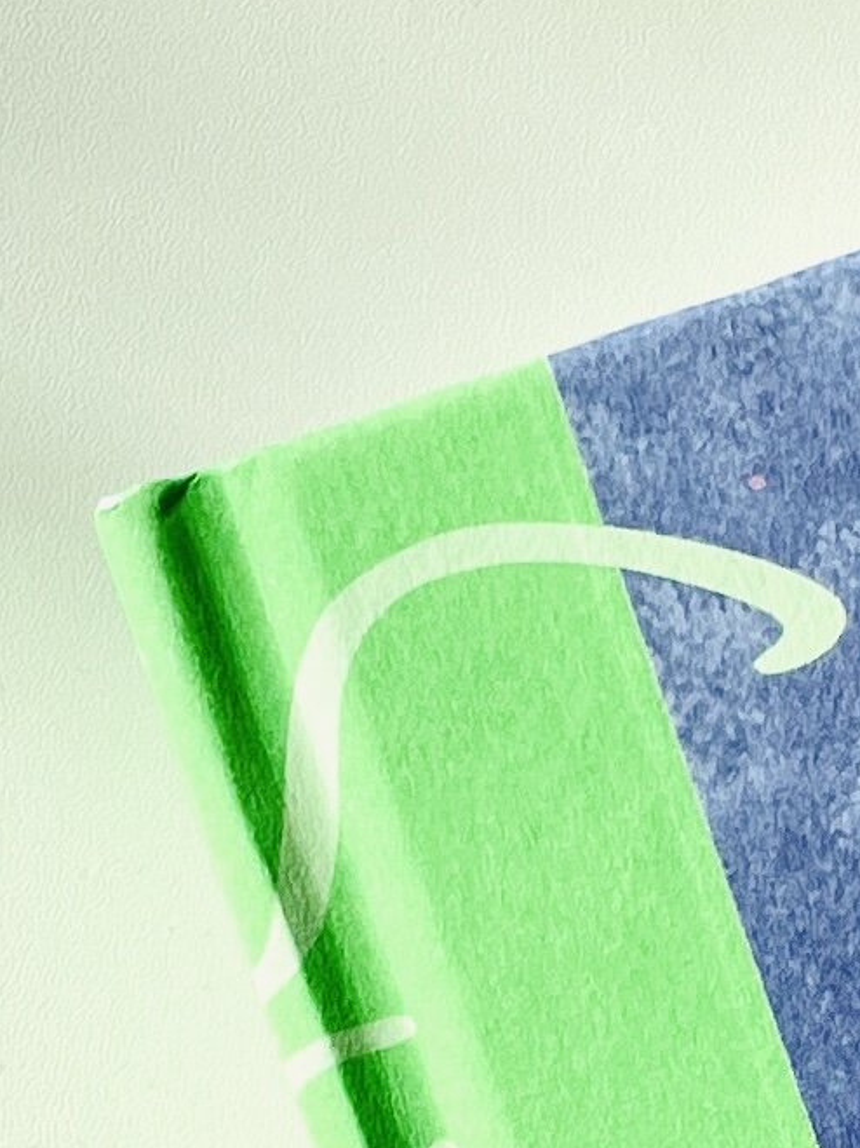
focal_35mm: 159
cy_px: 1552
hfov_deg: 8.9
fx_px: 5269
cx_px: 1574
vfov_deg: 12.0
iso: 32
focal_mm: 4.2
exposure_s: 1/882
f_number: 1.6
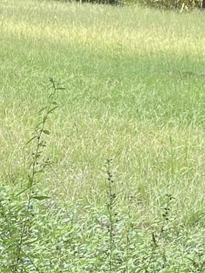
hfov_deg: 9.5
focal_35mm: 142
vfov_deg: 13.8
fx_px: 1122
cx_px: -256
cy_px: 36
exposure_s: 1/273
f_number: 1.6
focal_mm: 4.2
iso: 32
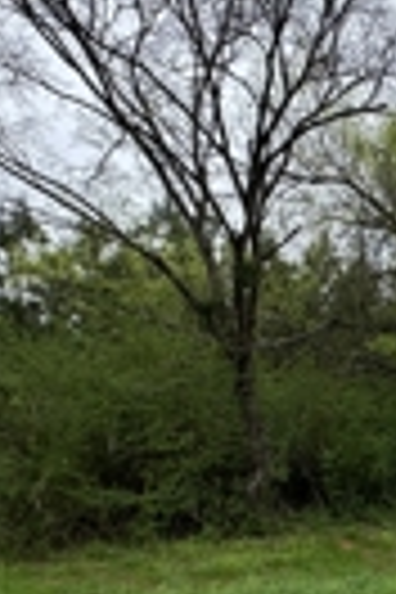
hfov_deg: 23.1
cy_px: 414
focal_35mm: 44
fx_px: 726
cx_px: 630
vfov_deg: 43.6
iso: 40
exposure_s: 1/658
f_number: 2.2
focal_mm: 2.22
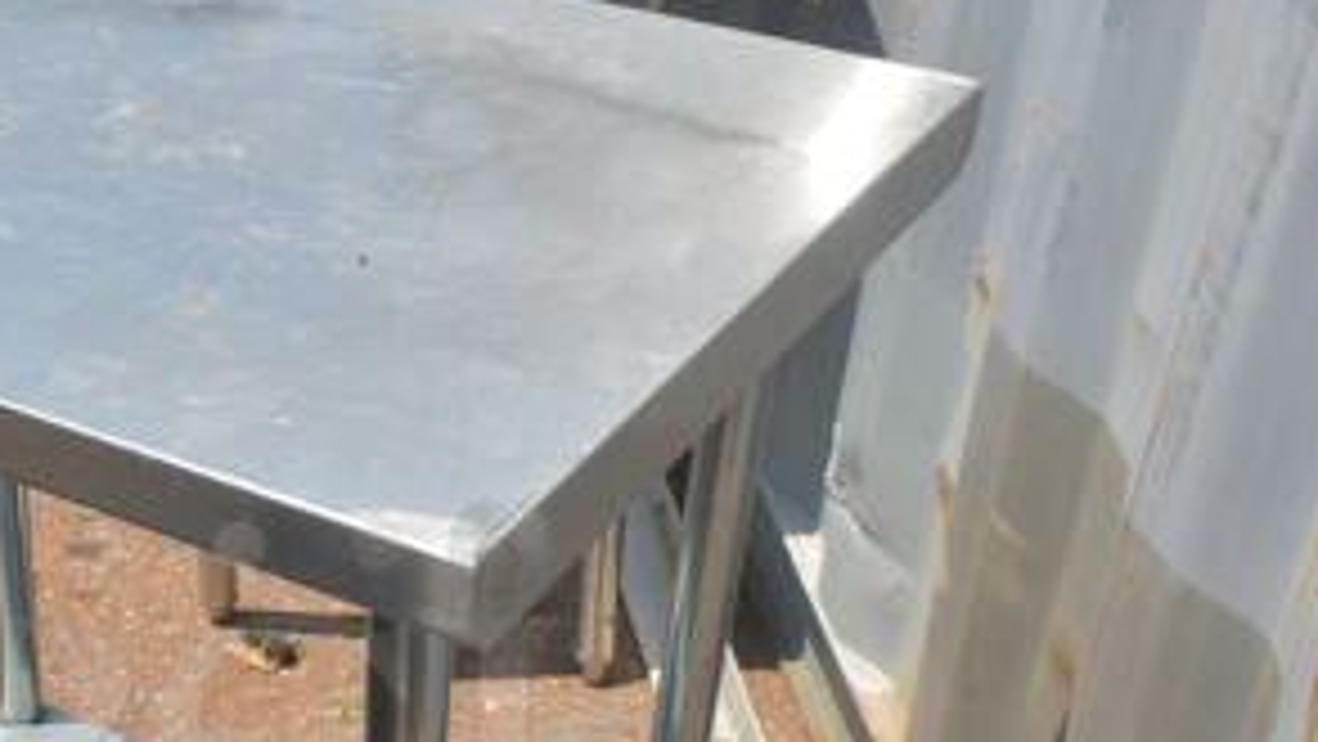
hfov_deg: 34.2
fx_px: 2063
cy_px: 729
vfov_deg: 19.8
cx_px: 238
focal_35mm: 59
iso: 100
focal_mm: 18
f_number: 8
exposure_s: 1/250
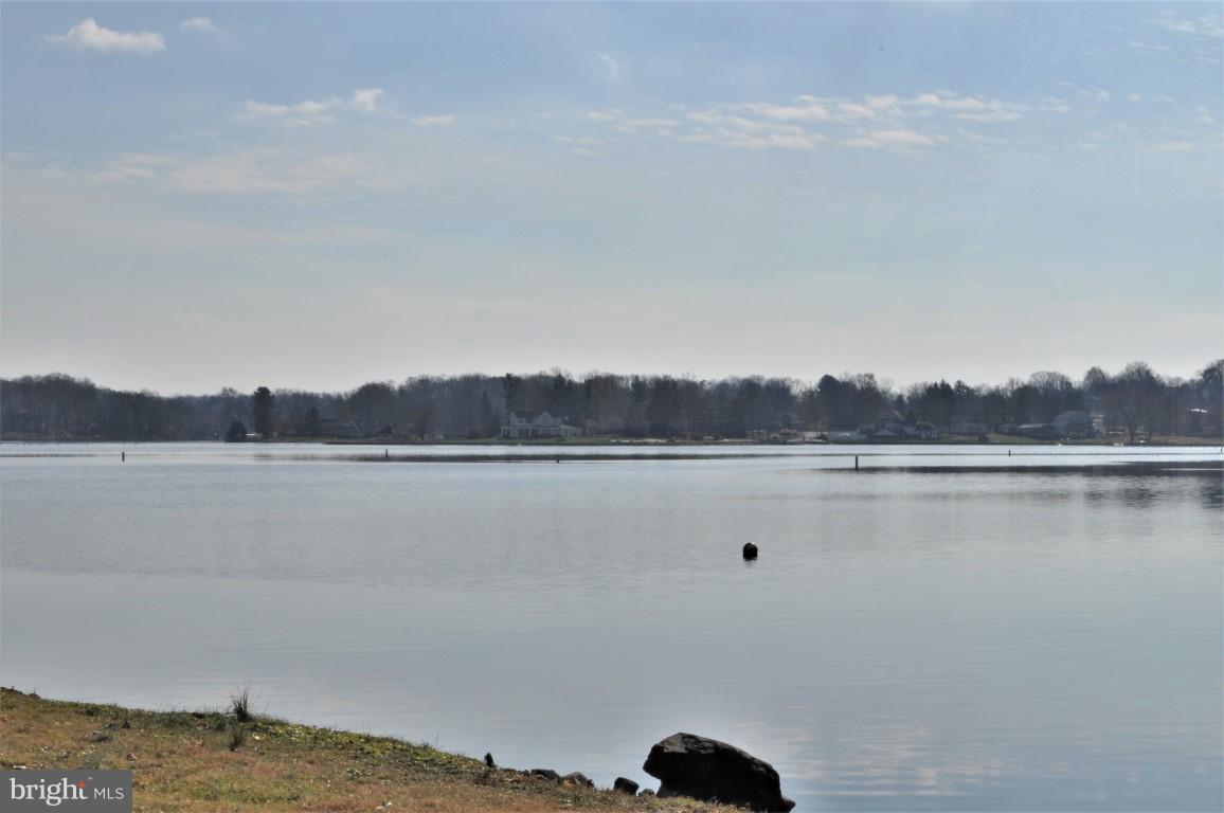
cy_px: 406
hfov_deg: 29.9
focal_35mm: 68
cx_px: 612
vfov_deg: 20.1
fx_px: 2292
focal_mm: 45
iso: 200
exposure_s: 1/200
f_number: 32
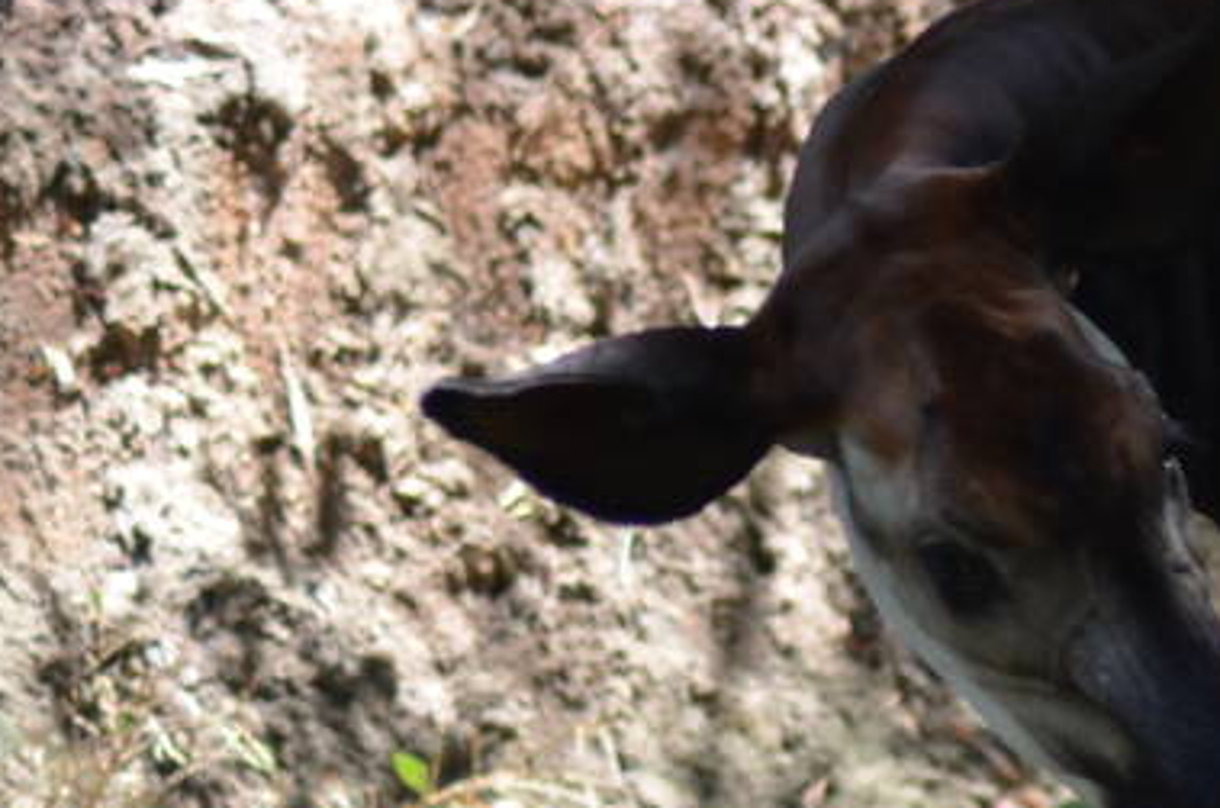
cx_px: 1935
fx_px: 21001
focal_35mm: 621
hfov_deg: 3.3
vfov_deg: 2.2
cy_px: 1198
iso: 400
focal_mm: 98
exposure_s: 1/320
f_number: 4.2
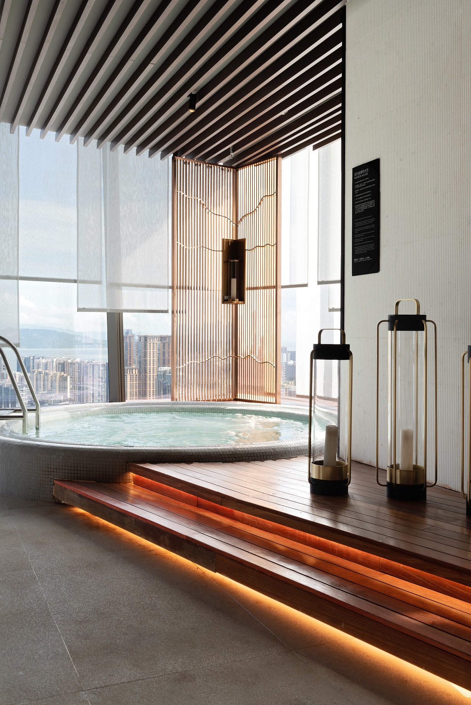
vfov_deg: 54.4
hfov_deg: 37.9
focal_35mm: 35
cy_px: 352
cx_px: 236
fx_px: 686
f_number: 11
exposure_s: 1/10
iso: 200
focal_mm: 35
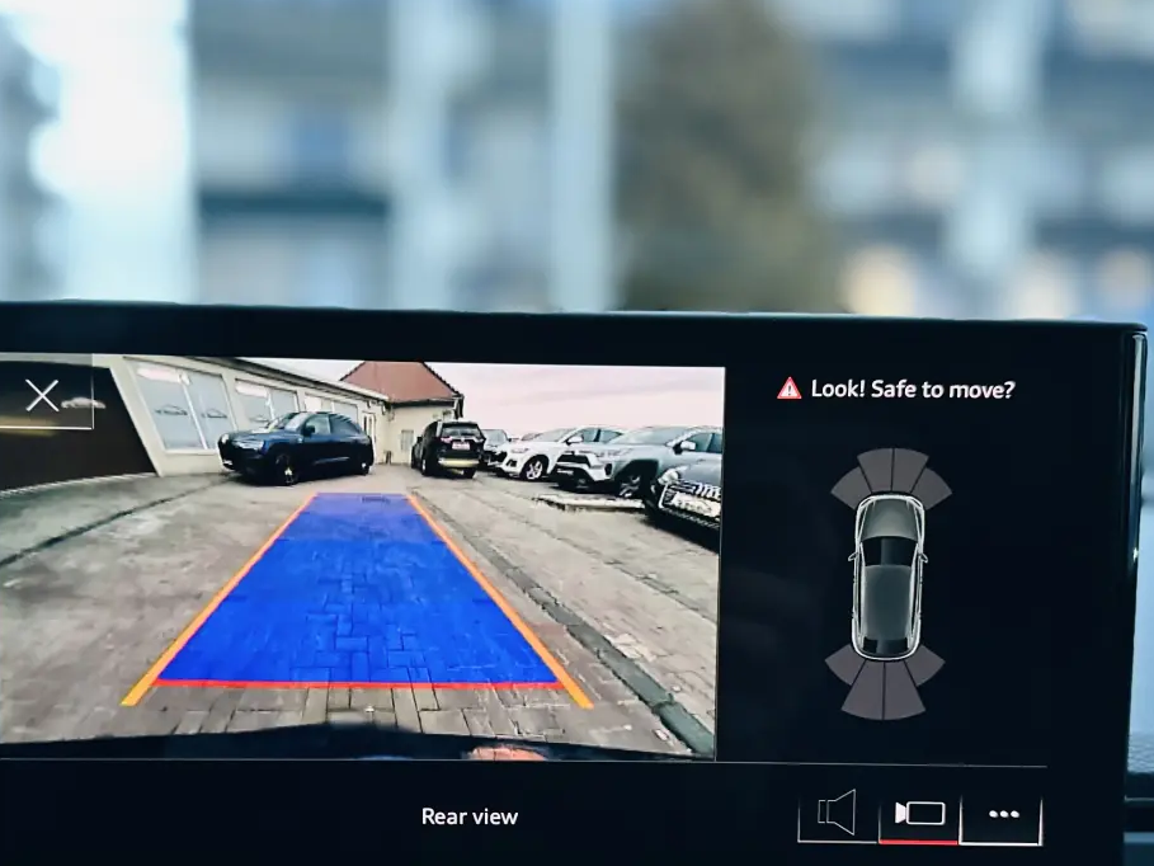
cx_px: 543
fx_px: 1267
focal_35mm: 38
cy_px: 622
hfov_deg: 48.9
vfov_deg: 37.0
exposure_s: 1/53
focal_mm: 6.86
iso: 640
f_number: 1.78
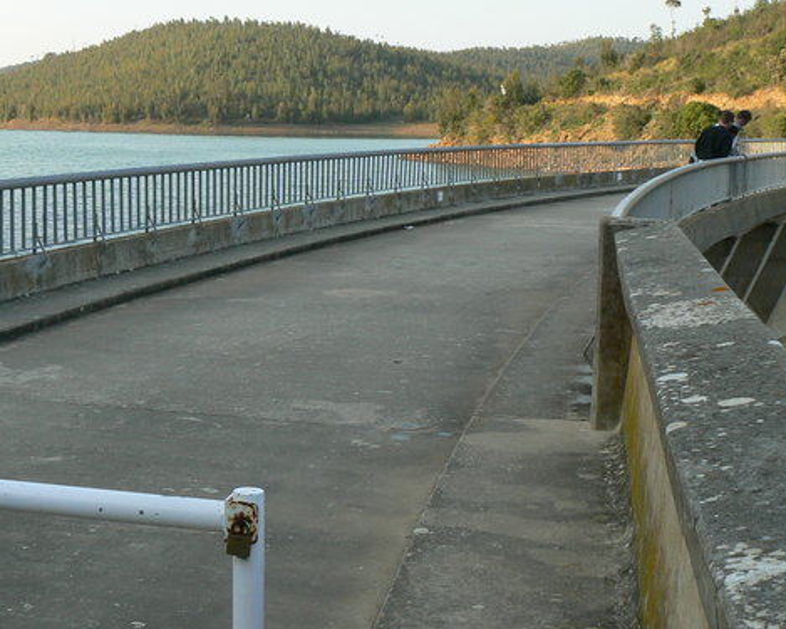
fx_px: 1395
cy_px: 289
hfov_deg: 31.1
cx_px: 241
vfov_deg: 25.4
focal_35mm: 60
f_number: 5.6
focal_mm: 6
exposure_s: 1/100
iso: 80
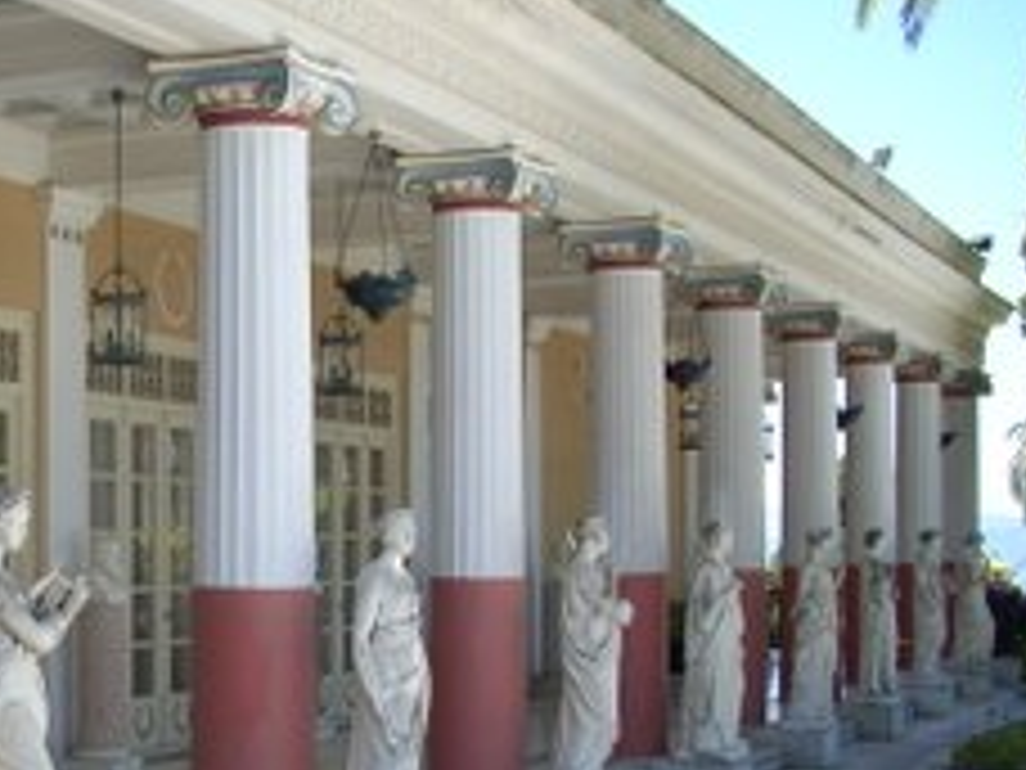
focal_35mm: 78
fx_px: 2312
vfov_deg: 18.8
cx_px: -36
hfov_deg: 23.8
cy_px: 509
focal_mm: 6.2
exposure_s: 1/273
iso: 64
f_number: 2.8
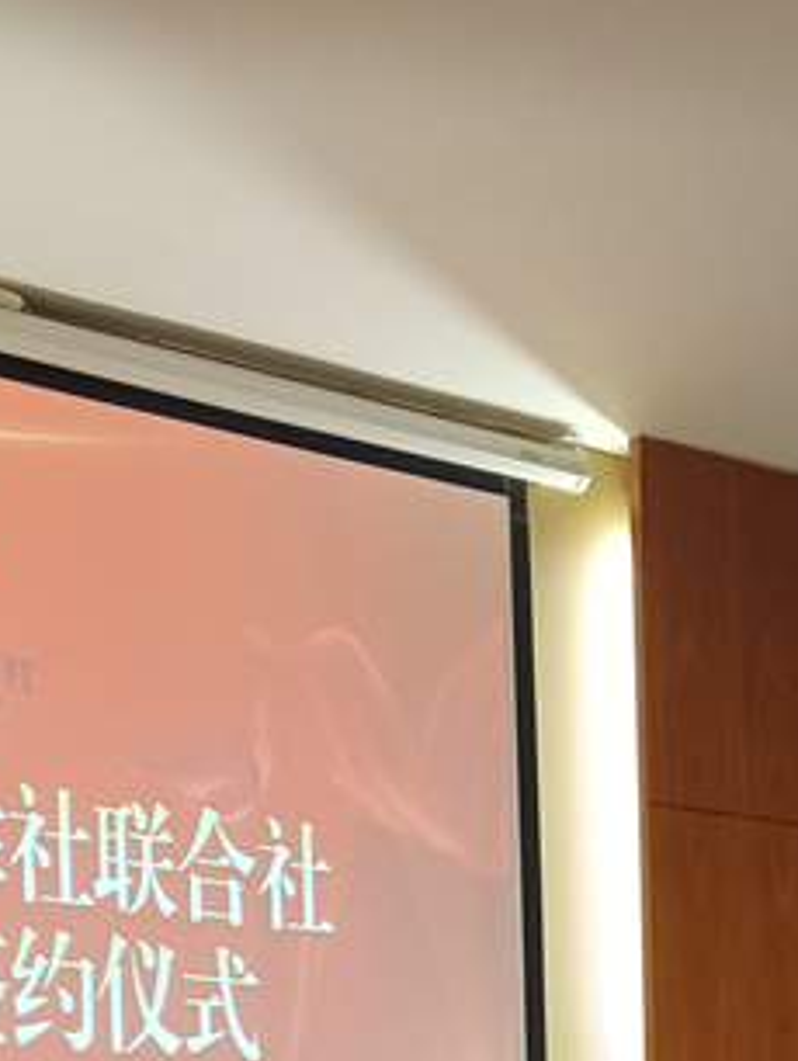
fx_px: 2670
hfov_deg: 16.8
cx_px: 694
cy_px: 1522
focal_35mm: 87
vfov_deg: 19.9
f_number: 1.9
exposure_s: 1/100
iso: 1790
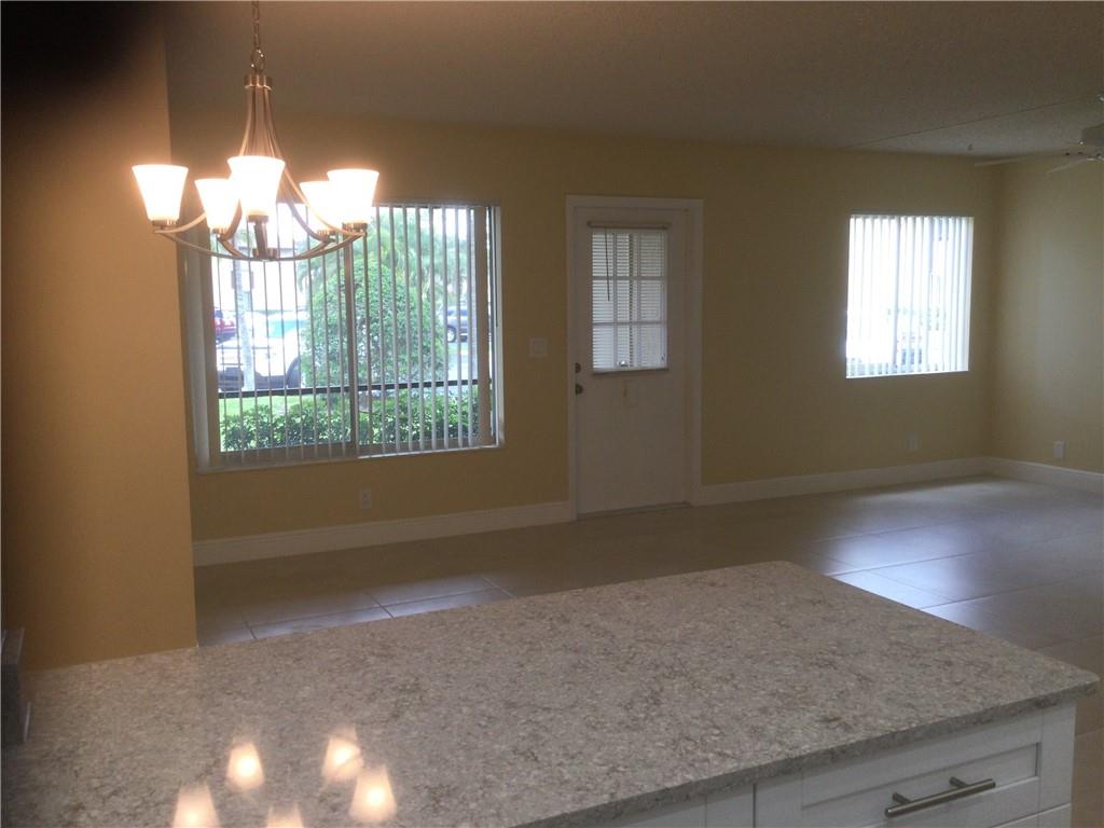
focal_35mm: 31
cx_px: 552
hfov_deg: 58.4
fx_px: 989
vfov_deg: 45.4
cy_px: 414
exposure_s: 1/60
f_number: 2.4
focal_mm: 3.3
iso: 32
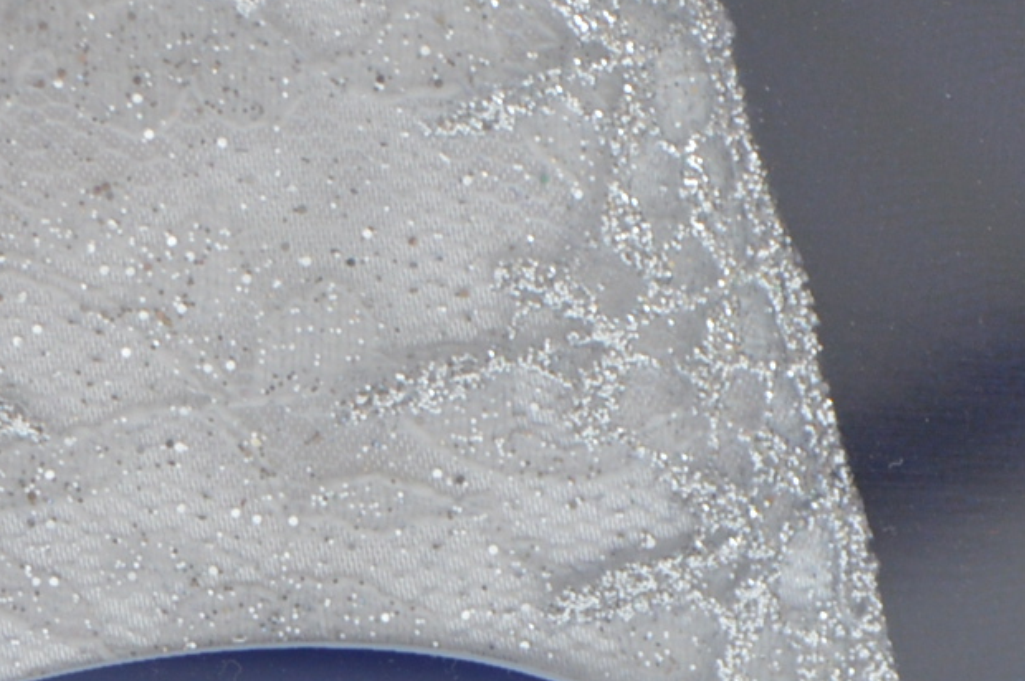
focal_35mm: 400
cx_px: 589
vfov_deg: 3.4
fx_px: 11389
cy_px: 1200
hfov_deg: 5.2
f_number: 5.6
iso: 200
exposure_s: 1/200
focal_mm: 55
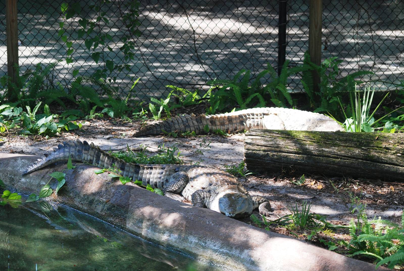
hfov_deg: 14.4
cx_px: 202
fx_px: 1601
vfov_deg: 9.7
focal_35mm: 142
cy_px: 136
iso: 400
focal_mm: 95
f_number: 4.2
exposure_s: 1/320
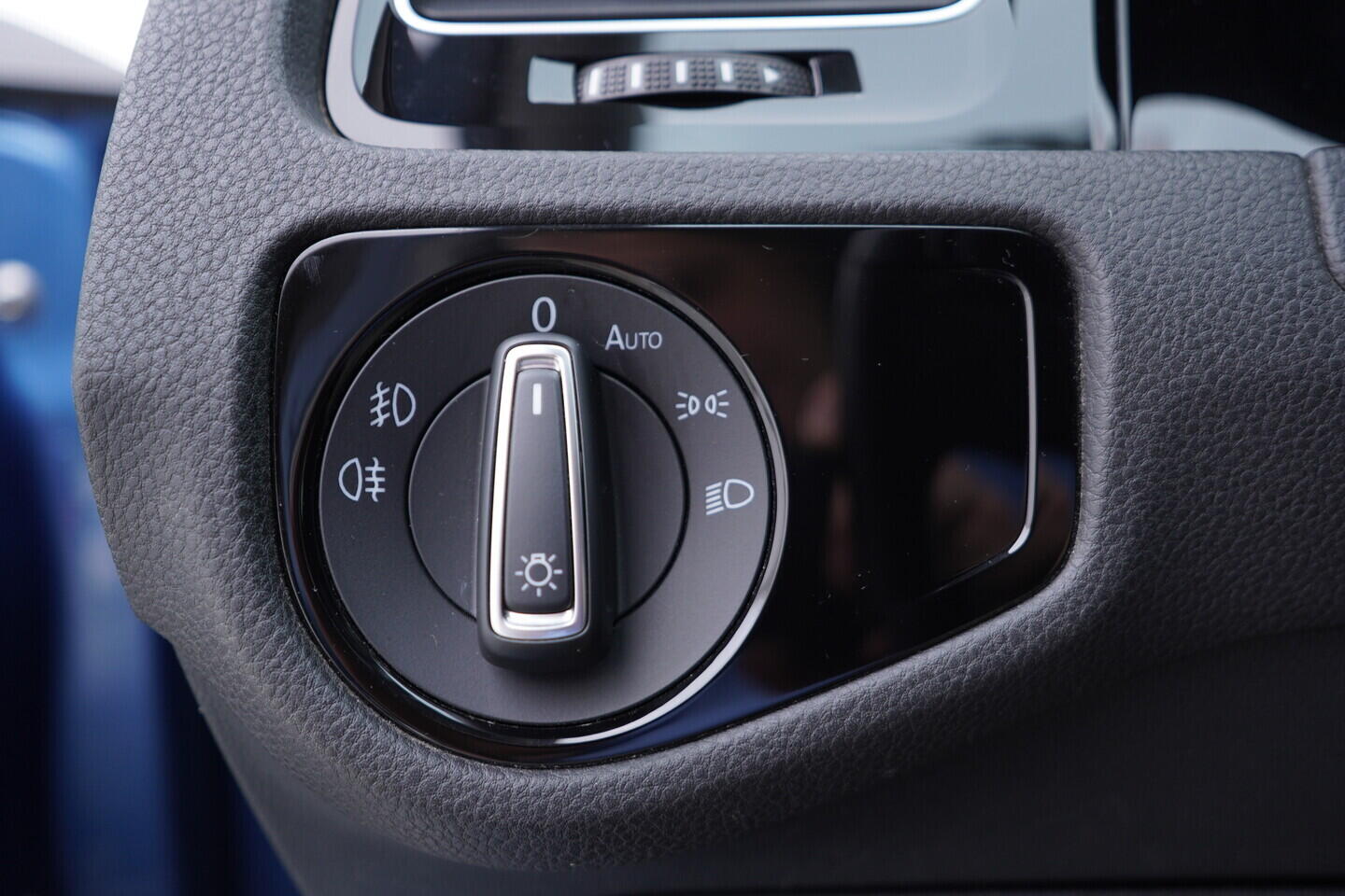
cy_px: 448
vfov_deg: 36.9
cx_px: 672
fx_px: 1345
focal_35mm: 36
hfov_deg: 53.1
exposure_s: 1/40
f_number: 2.8
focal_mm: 24
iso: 200
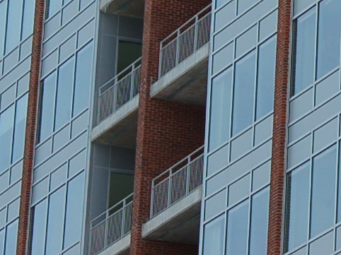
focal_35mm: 337
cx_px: 615
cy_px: -254
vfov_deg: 4.4
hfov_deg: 5.8
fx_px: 3318
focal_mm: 50
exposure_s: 1/400
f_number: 10
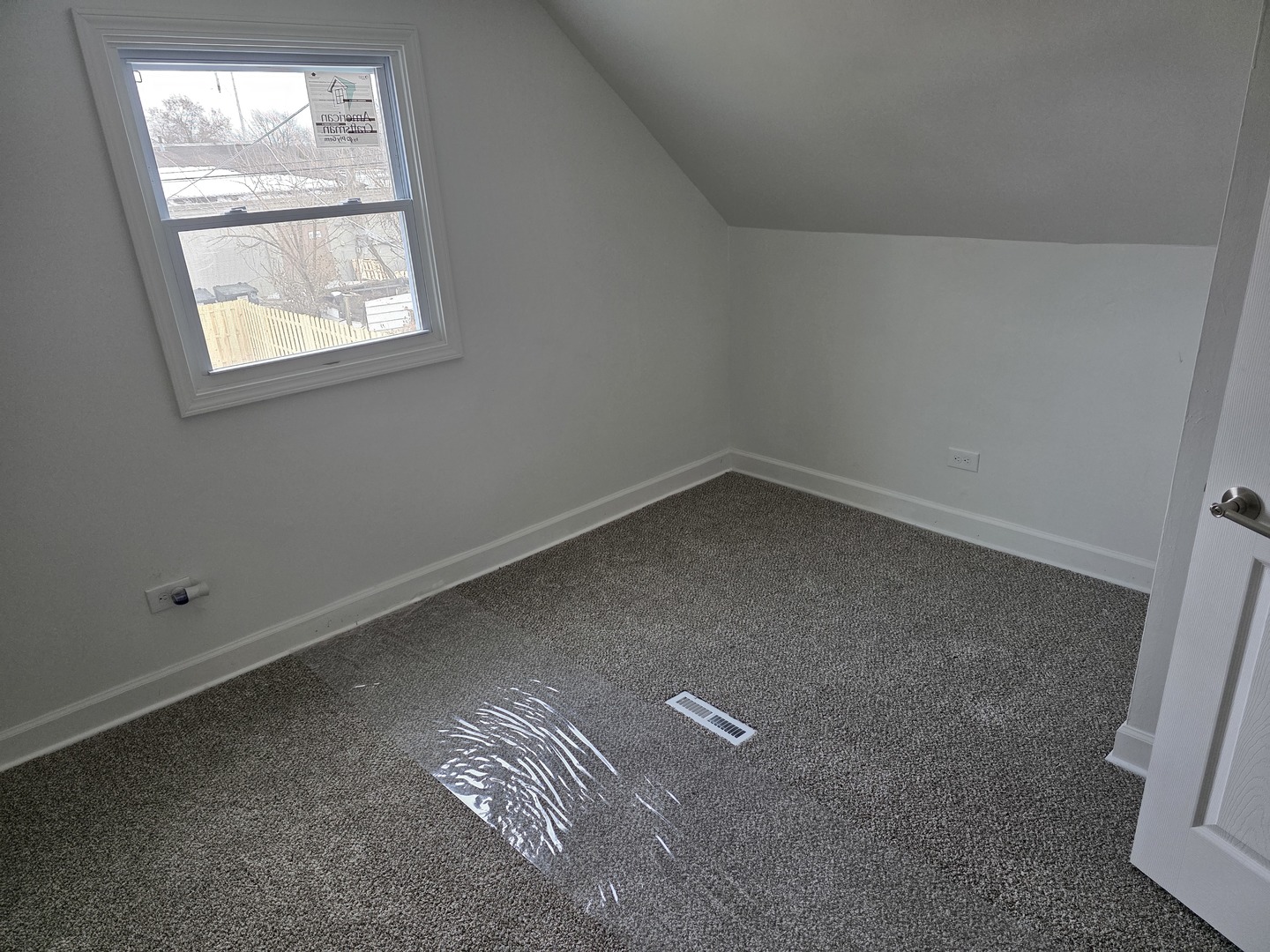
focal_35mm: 23
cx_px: 635
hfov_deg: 73.9
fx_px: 844
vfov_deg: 58.9
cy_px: 476
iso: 200
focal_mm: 6.3
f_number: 1.7
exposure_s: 1/120
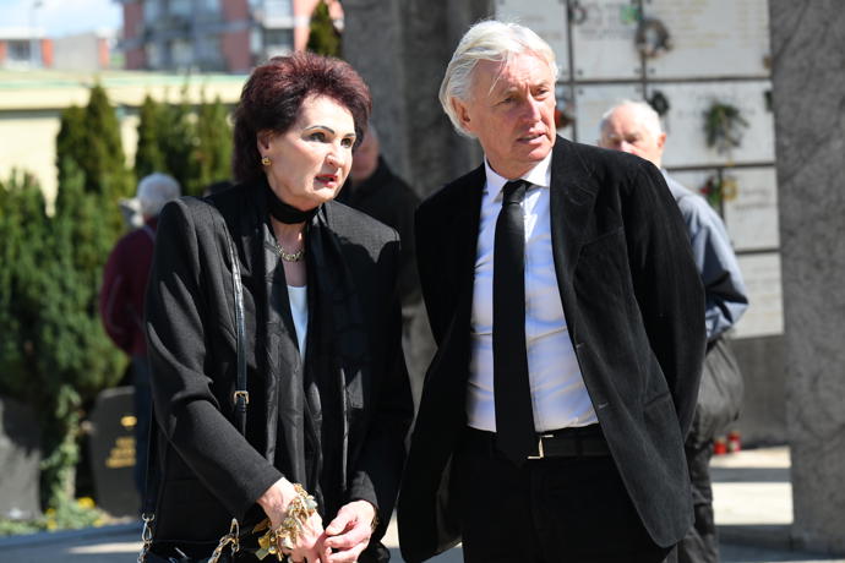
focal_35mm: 110
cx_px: 422
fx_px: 2582
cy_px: 282
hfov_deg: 18.6
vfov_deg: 12.5
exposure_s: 1/1250
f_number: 5.6
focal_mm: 110
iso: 500
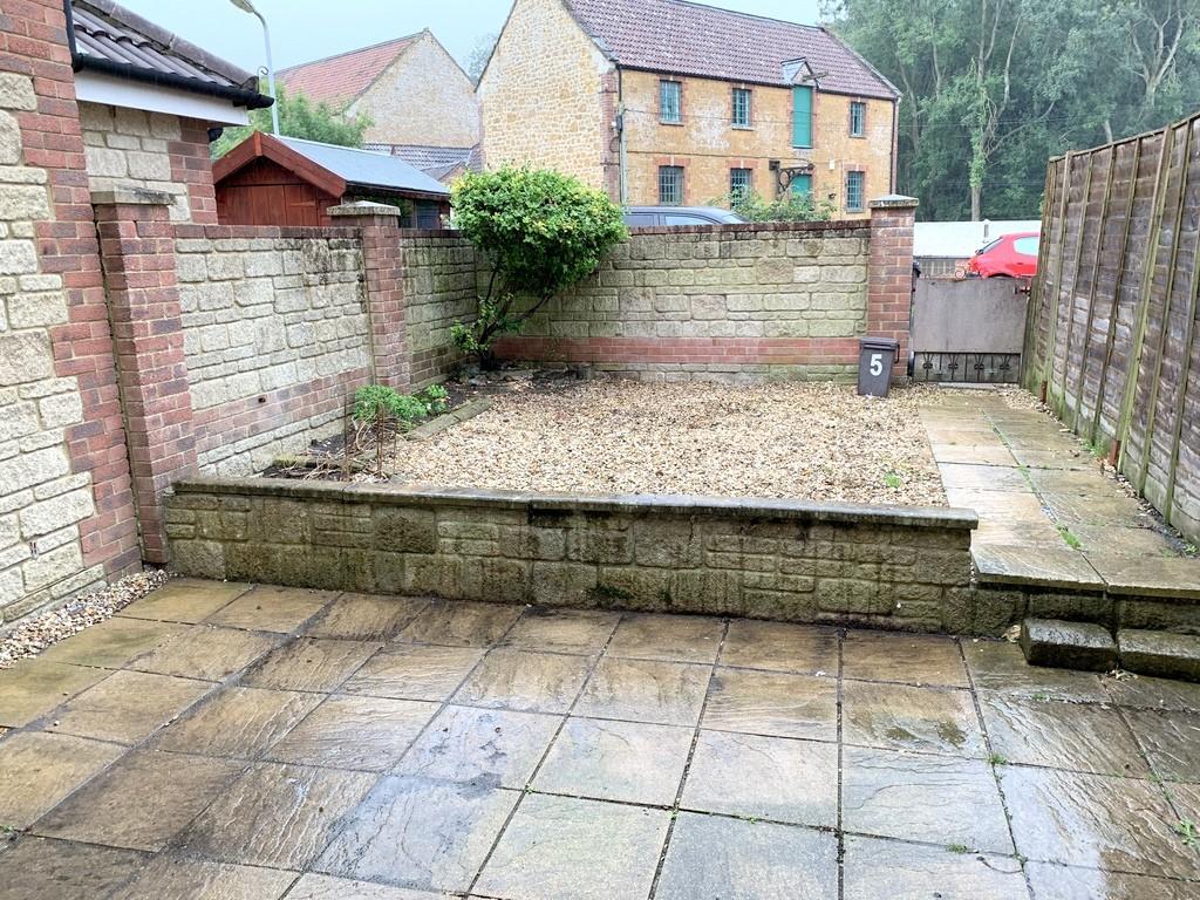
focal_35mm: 26
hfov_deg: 67.3
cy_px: 450
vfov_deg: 53.1
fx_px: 901
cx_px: 600
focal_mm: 4.25
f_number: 1.8
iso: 32
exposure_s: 1/122
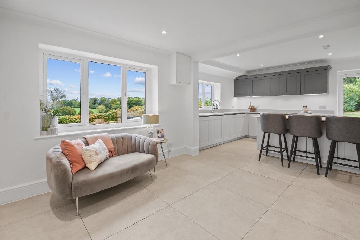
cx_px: 180
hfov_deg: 100.4
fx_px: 150
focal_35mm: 15
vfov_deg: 77.3
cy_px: 120
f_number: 4
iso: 100
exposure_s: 1/4
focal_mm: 10
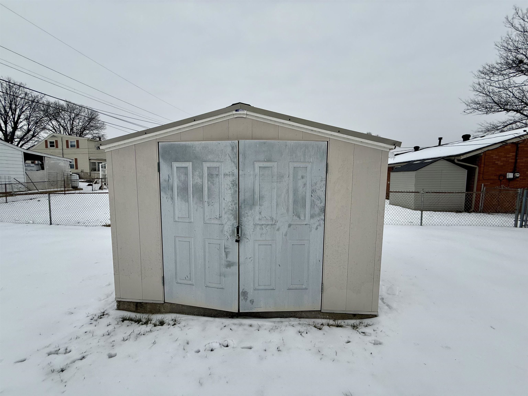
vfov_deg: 85.7
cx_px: 264
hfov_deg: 102.1
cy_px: 198
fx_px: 214
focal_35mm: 14
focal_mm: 2.22
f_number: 2.2
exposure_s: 1/3663
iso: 50
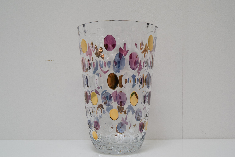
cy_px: 78
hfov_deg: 46.4
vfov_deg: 31.9
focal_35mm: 42
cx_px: 118
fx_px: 274
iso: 1600
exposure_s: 1/200
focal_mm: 28
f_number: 7.1
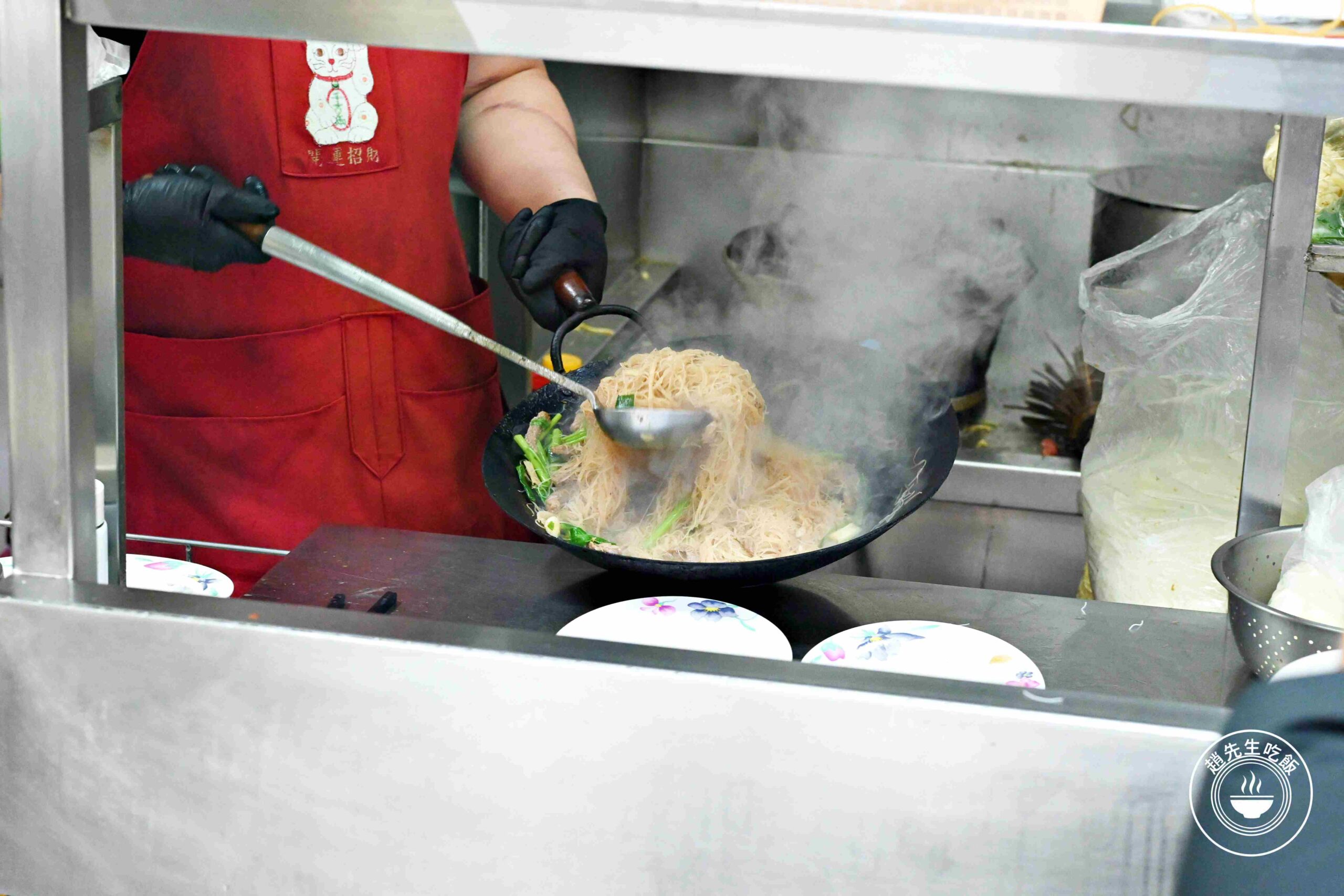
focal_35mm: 75
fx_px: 2800
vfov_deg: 18.2
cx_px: 672
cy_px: 448
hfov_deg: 27.0
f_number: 4.5
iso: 4000
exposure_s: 1/125
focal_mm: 50
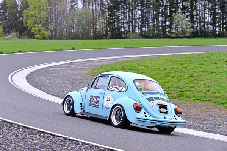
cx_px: 114
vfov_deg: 19.5
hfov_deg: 28.8
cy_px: 76
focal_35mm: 70
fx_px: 442
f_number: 5.6
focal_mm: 70
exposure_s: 1/500
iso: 1600
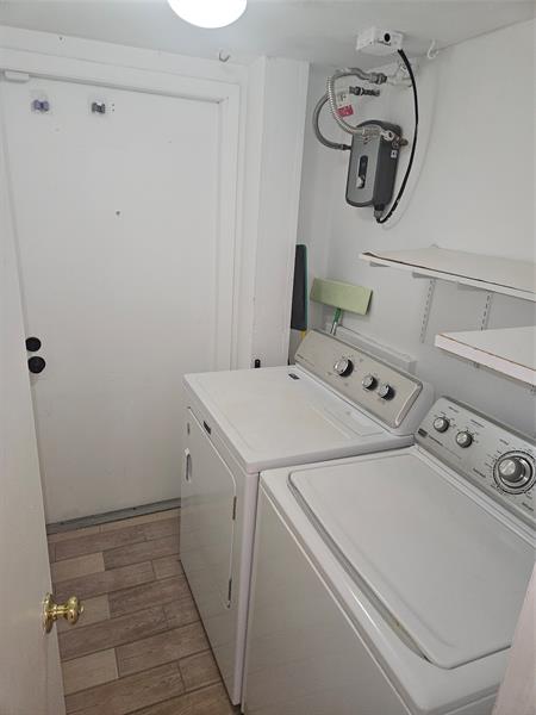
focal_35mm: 23
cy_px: 358
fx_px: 475
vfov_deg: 73.9
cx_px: 268
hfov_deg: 58.9
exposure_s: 1/60
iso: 64
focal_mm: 5.4
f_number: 1.8
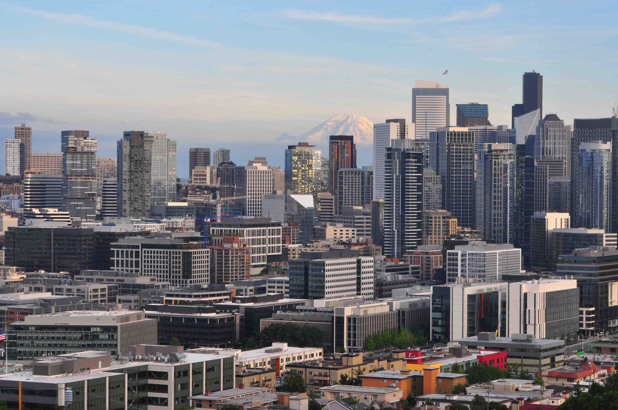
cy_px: 205
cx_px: 309
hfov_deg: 20.0
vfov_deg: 13.4
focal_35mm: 102
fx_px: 1749
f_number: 16
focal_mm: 68
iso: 200
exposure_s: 1/40
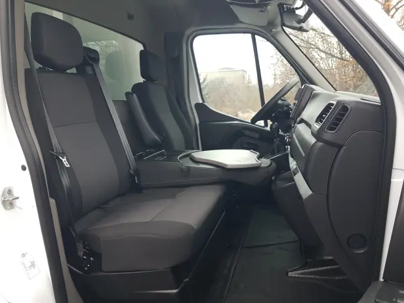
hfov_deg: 65.3
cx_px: 197
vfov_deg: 51.3
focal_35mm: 27
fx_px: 315
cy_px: 157
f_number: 1.7
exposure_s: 1/50
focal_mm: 4.2
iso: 64
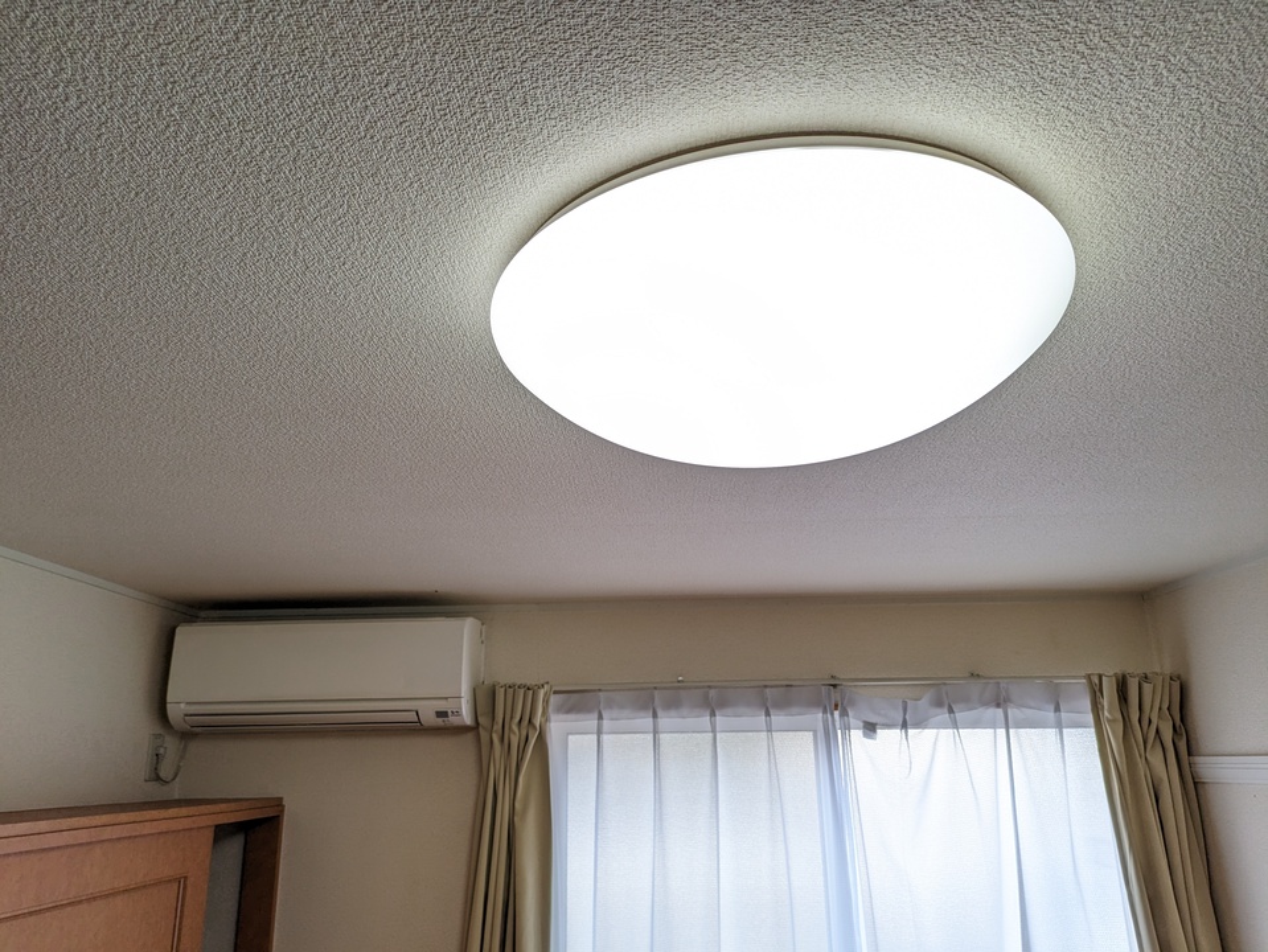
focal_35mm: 25
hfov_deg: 69.4
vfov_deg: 54.9
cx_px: 634
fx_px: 916
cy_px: 476
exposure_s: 1/138
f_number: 1.89
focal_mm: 5.43
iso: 58
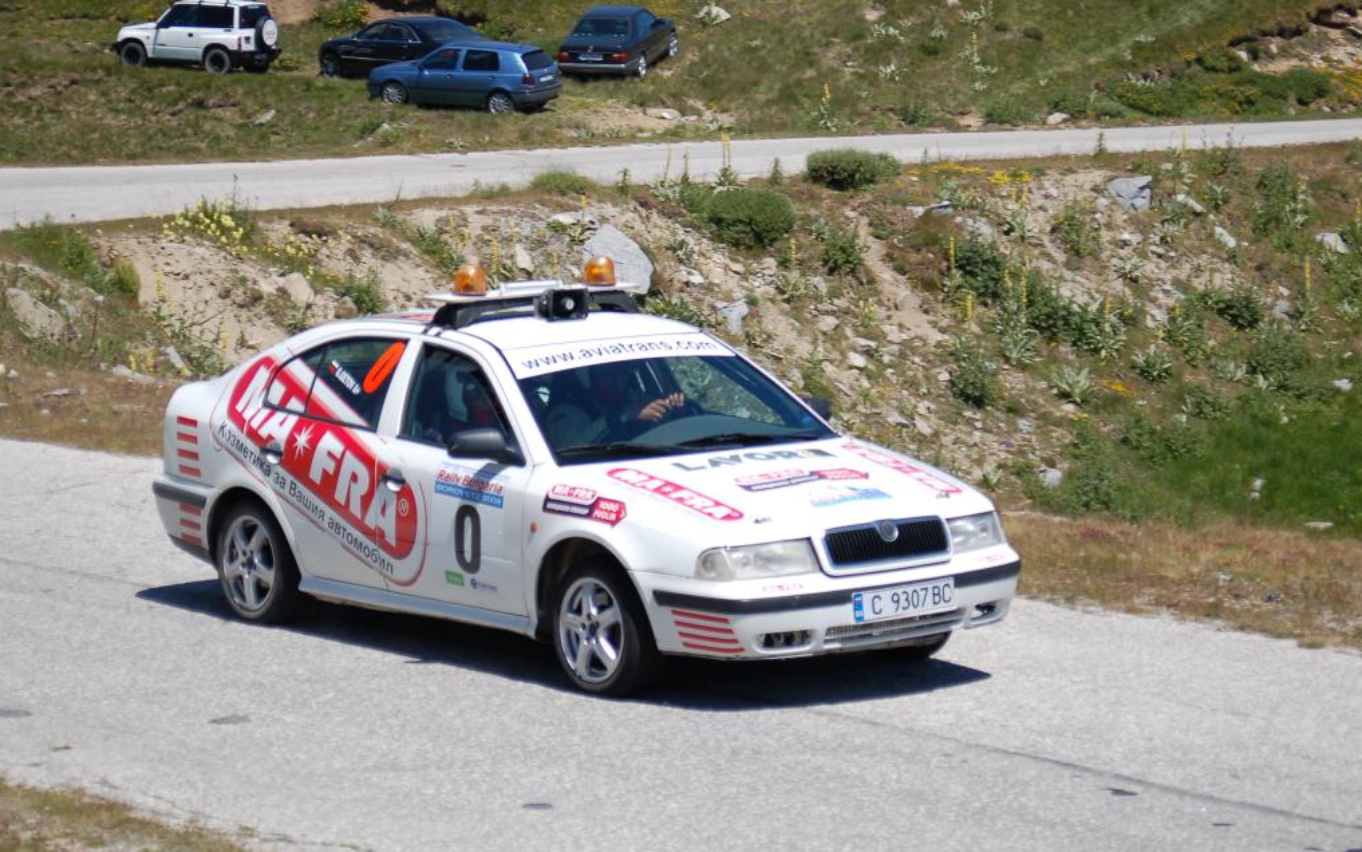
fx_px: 4566
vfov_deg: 10.7
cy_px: 413
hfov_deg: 17.0
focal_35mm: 123
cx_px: 680
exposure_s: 1/1000
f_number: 5.6
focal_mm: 80
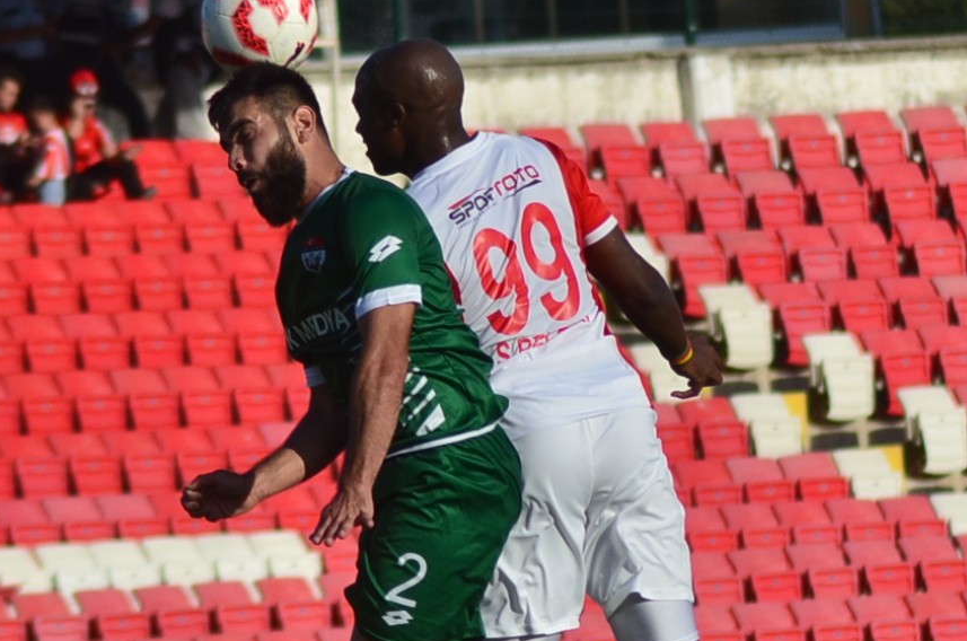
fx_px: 21958
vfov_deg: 1.7
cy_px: 323
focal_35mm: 819
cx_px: 445
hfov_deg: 2.5
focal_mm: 190
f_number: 6.3
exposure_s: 1/2500
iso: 320
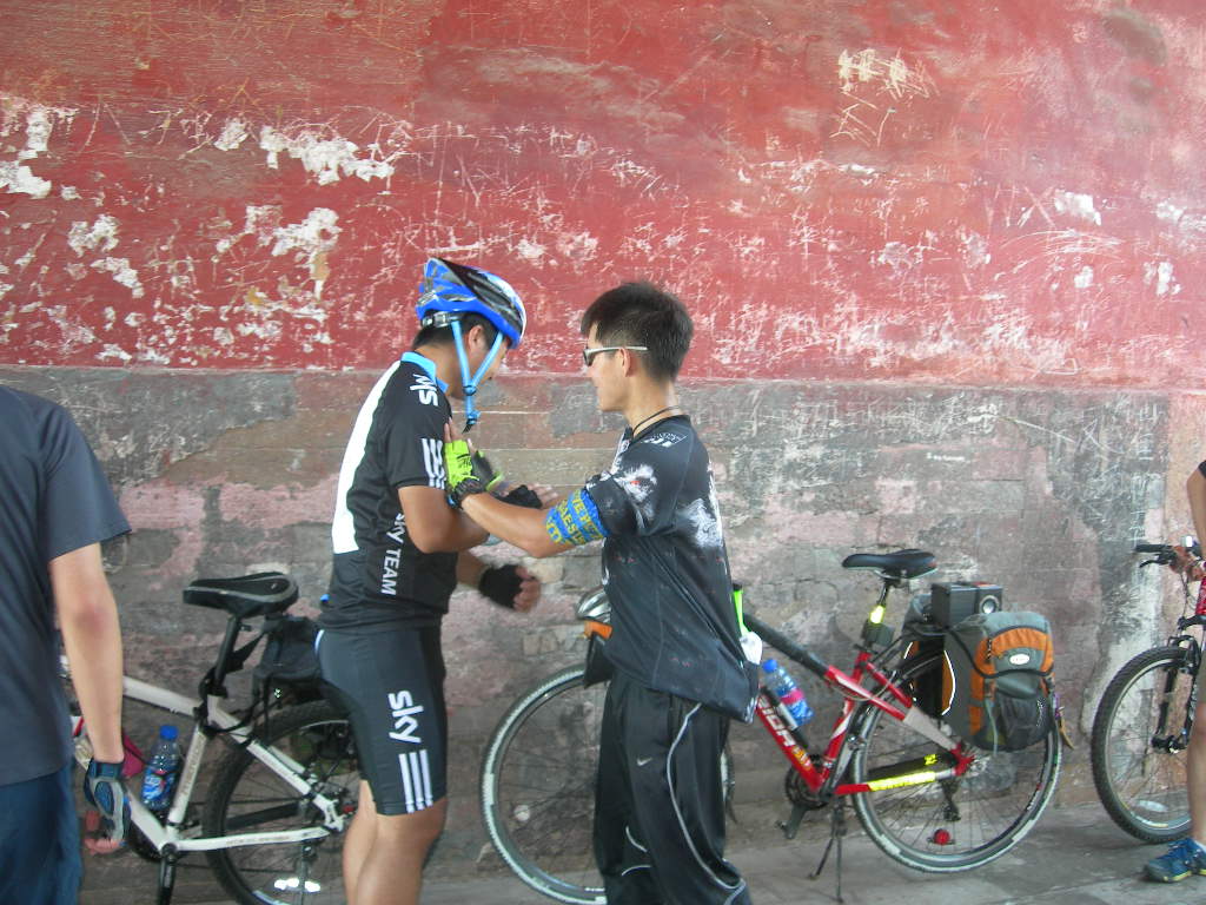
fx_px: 1324
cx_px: 603
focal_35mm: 38
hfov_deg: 49.0
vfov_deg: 37.7
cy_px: 452
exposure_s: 1/30
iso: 50
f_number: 2.8
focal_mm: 7.8
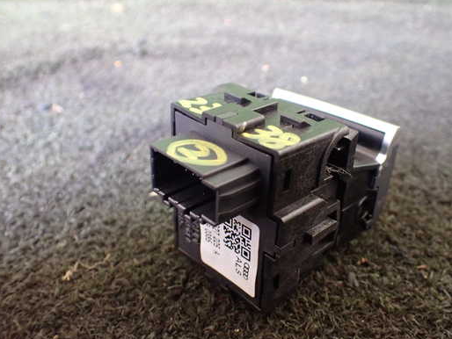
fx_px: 457
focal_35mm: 35
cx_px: 256
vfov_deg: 40.7
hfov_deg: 52.4
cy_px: 175
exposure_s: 1/30
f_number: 2.3
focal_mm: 5.4
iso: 1000
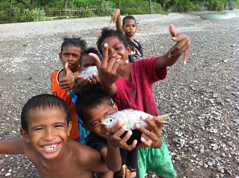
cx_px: 120
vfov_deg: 40.6
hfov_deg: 52.7
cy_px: 89
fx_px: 241
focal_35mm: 35
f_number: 2.8
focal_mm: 3.85
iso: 80
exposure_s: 1/479
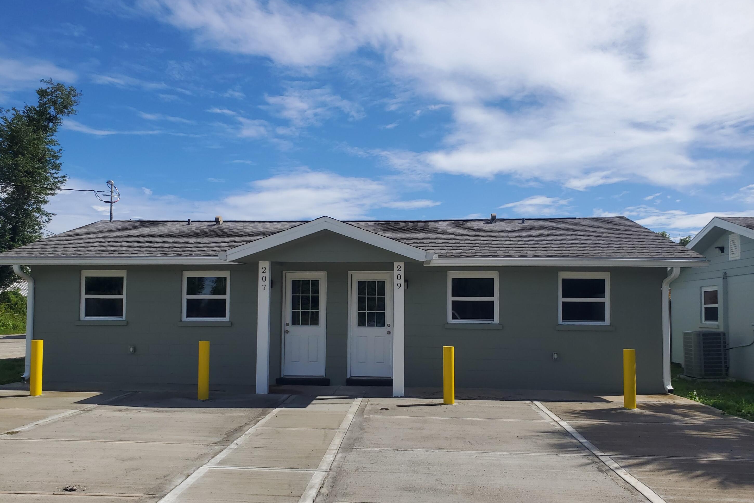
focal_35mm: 28
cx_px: 365
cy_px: 283
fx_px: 586
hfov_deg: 65.5
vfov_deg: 46.3
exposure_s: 1/2513
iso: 50
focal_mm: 4.3
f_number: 2.4
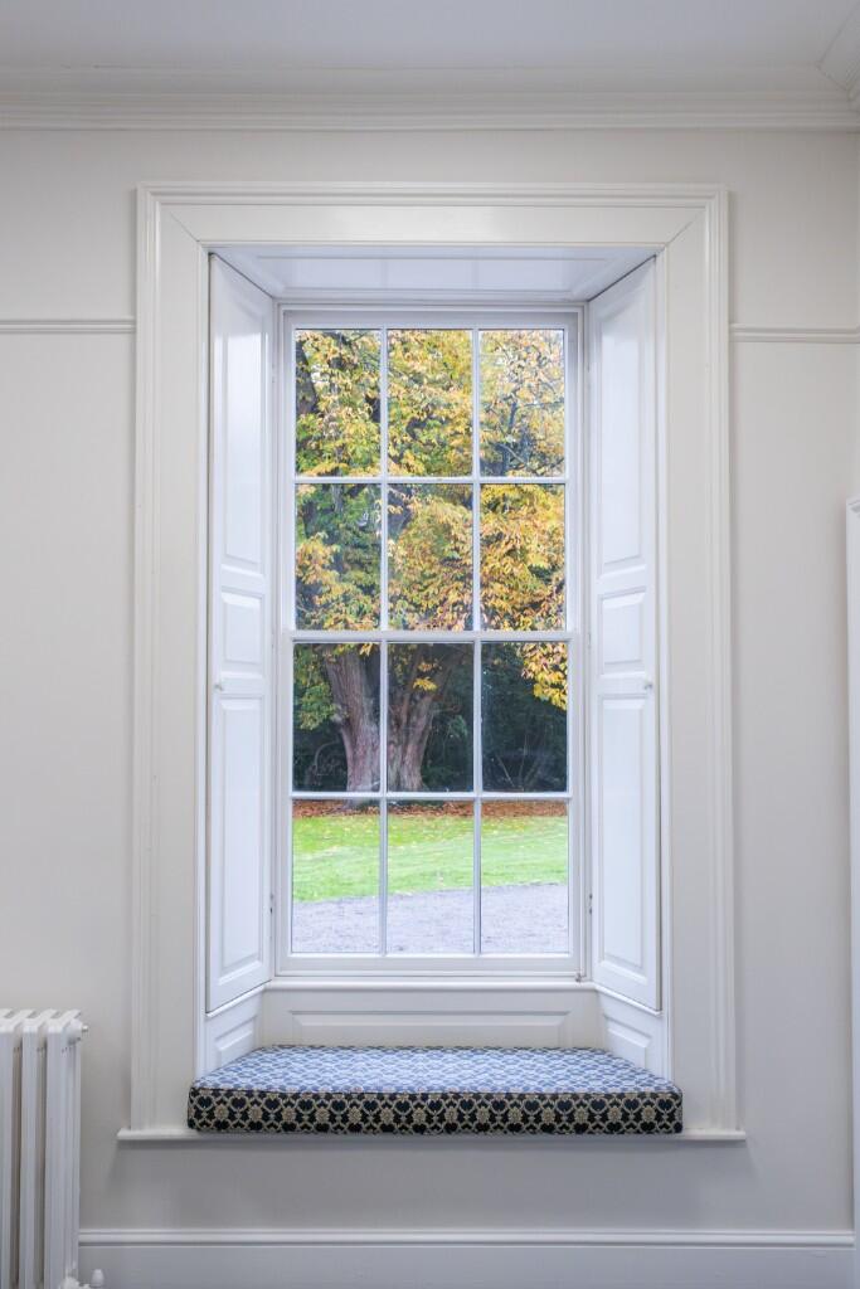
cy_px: 644
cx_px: 430
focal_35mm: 37
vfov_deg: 51.9
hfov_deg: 36.0
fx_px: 1325
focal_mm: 24.9
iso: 3200
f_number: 7.1
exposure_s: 1/180
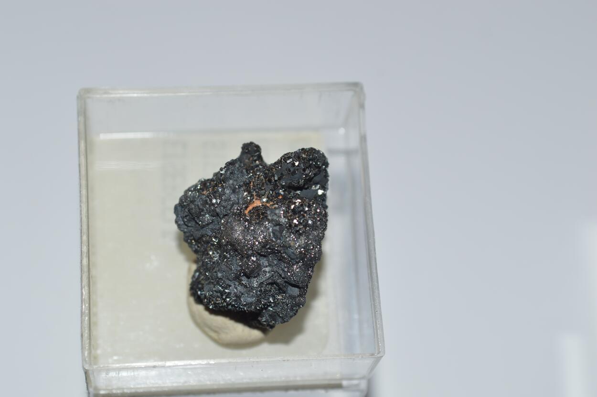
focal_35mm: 82
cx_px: 298
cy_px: 198
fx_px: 1367
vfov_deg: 16.5
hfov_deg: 24.6
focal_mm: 55
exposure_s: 1/60
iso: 100
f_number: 8
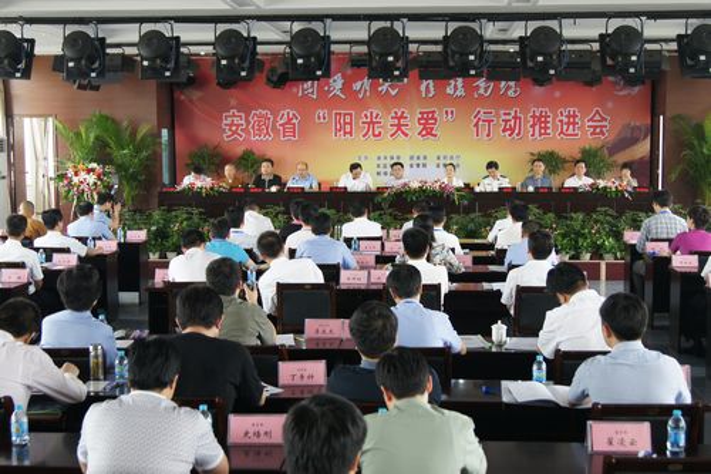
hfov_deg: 37.9
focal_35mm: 52
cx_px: 356
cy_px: 237
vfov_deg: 25.7
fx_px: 1036
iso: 800
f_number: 5
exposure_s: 1/80
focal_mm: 35
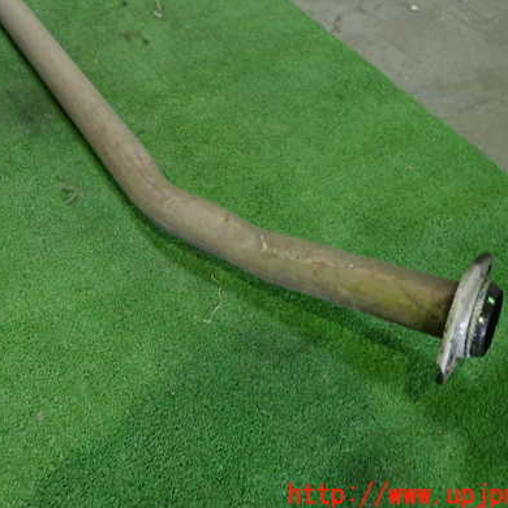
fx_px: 565
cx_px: 191
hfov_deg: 48.0
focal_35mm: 34
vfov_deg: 48.3
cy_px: 219
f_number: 2
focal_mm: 4.5
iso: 400
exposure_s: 1/30
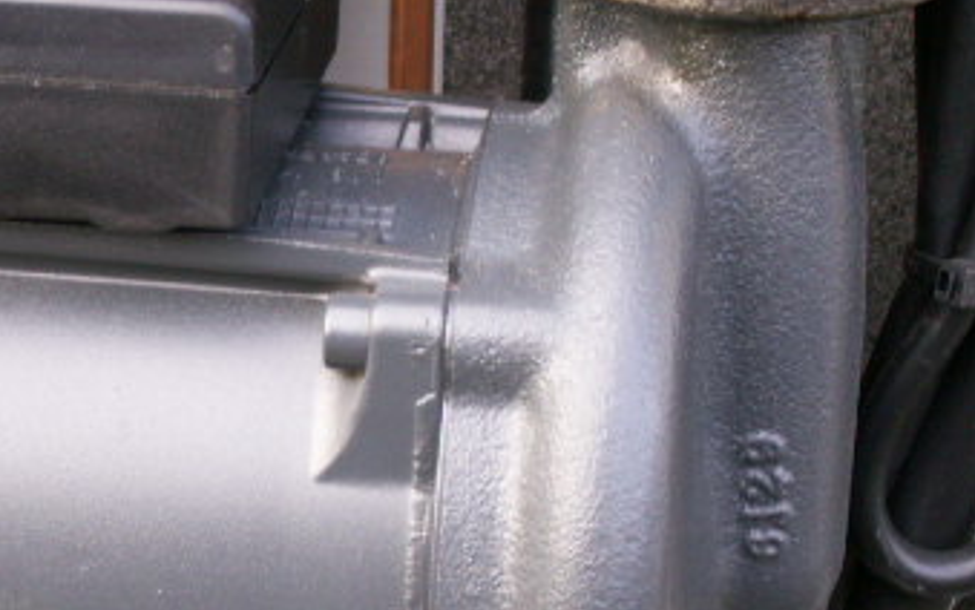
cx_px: 135
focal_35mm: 124
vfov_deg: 10.6
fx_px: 3295
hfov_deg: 16.6
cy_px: 383
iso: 80
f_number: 3.2
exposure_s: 1/40
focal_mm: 10.28
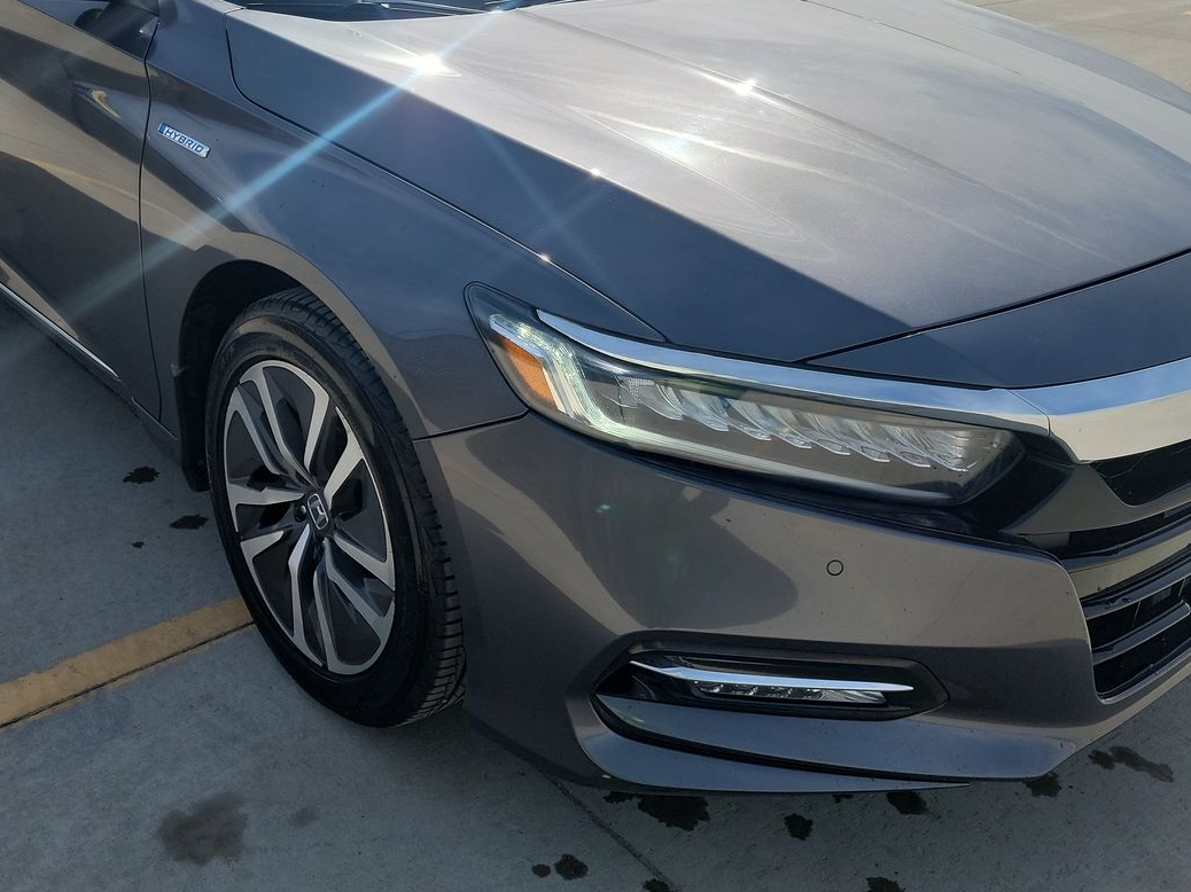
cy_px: 269
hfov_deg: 49.9
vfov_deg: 38.0
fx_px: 1273
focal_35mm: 37
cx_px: 499
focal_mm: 6.7
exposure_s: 1/1102
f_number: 1.8
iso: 50
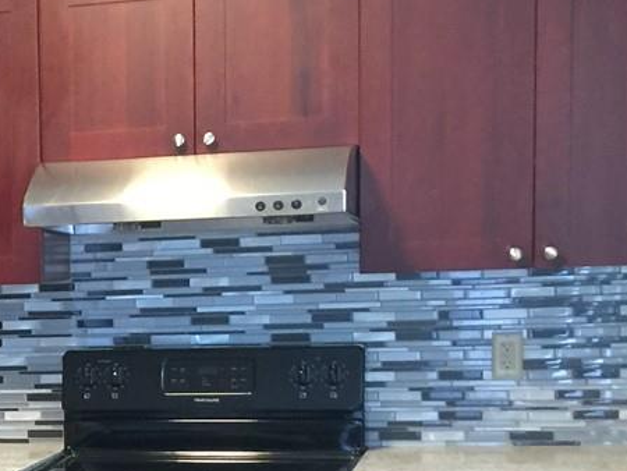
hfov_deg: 17.5
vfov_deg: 14.2
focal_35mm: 103
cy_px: 457
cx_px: -255
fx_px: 1867
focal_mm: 4.15
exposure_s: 1/4
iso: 80
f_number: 2.2
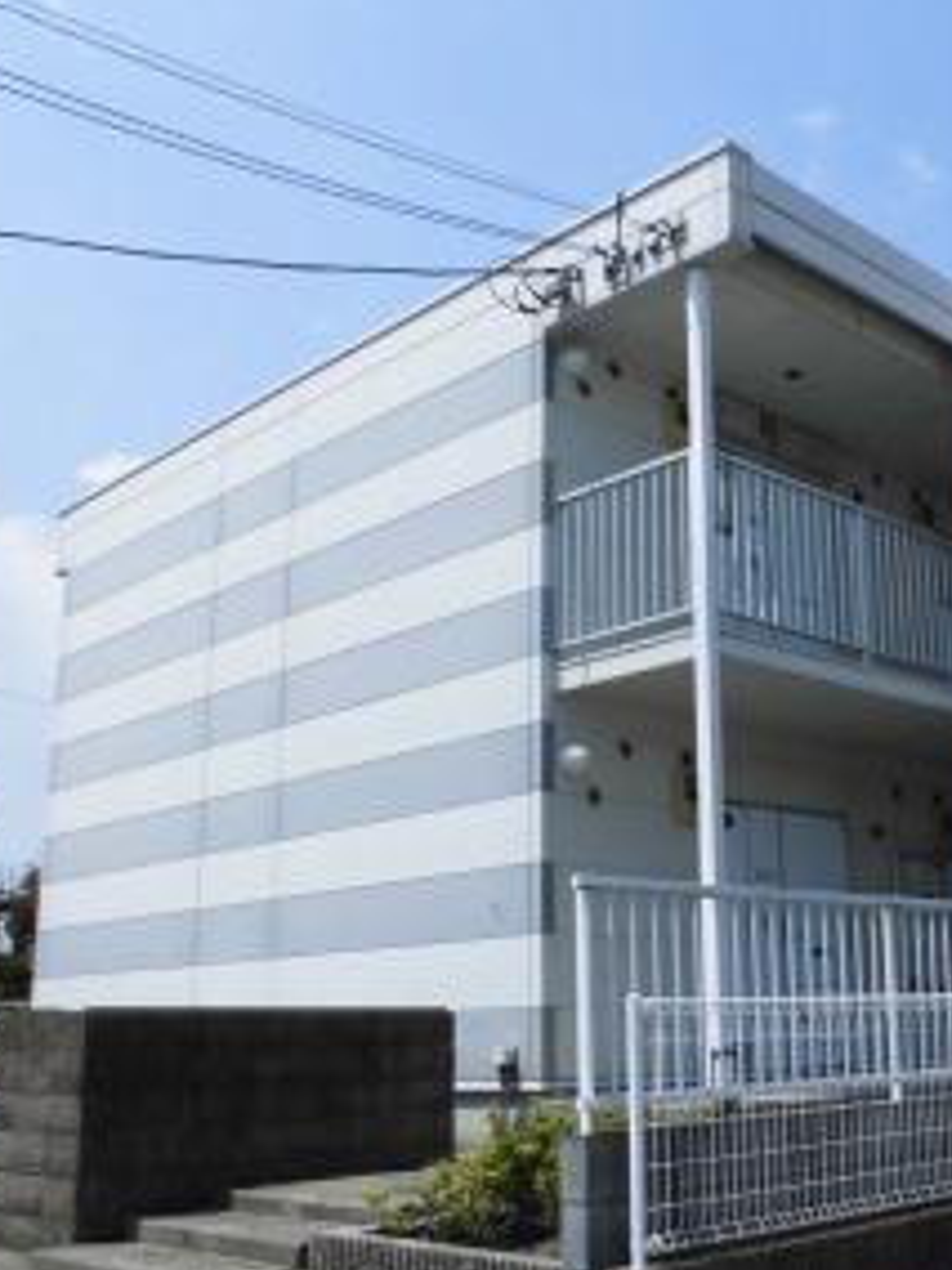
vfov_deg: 45.8
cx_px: 791
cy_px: 653
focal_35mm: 41
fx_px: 1503
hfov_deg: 33.9
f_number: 3.5
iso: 100
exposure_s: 1/800
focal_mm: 4.6
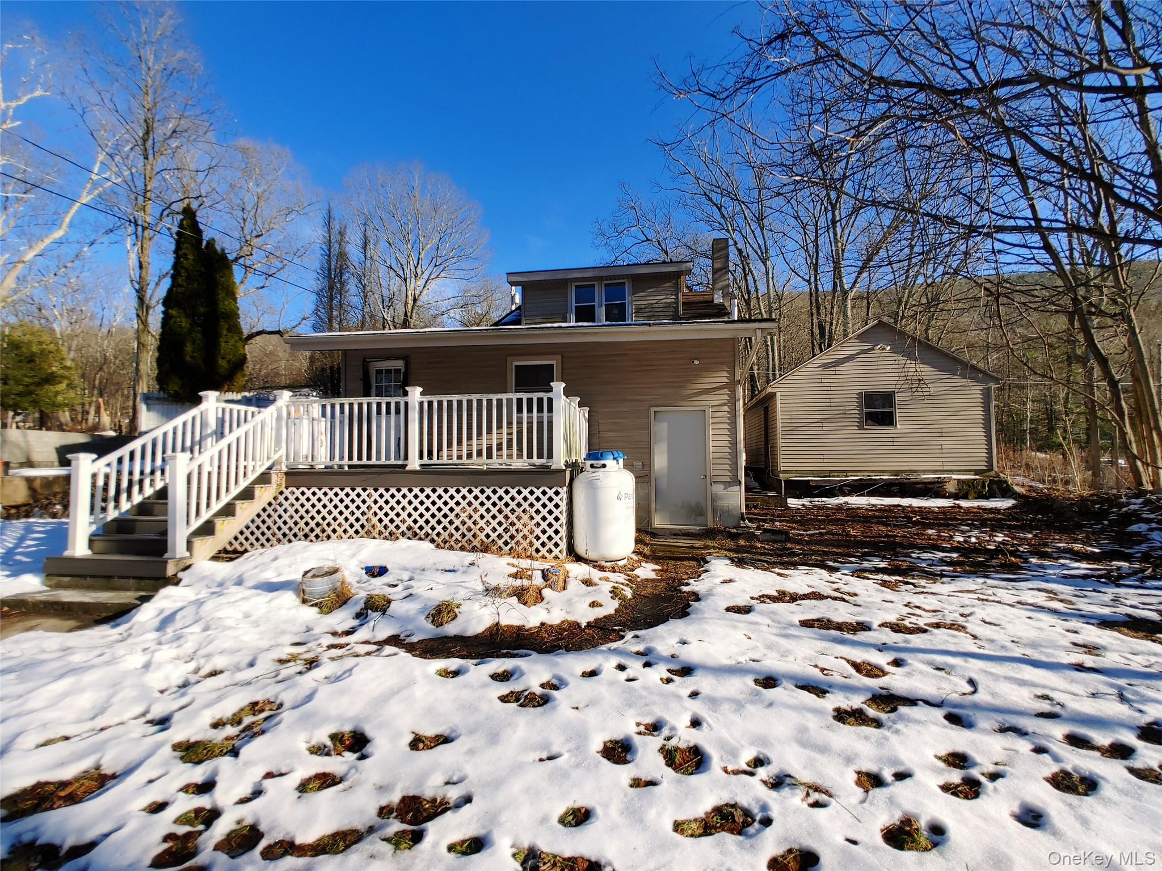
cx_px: 581
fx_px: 504
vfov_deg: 81.7
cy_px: 436
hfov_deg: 98.2
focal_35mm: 15
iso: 50
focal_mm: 1.78
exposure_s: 1/890
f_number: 1.9
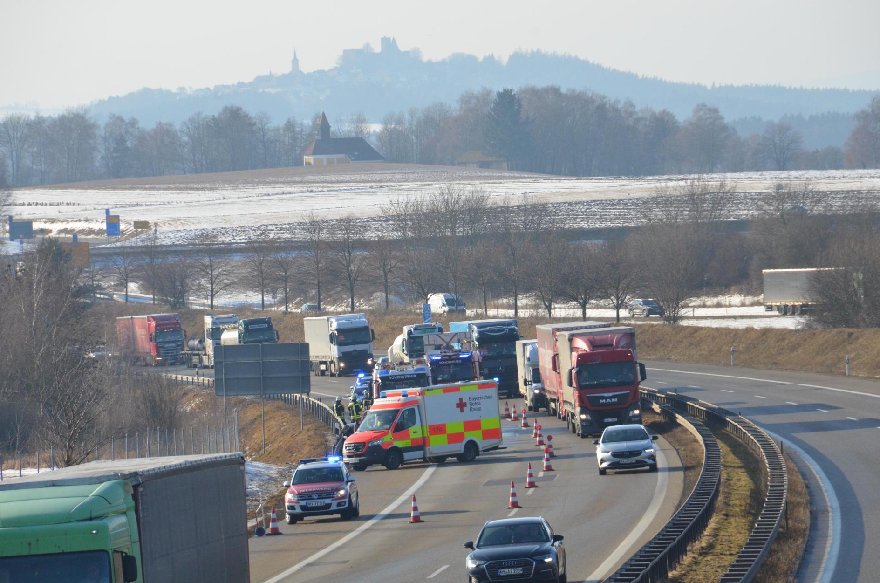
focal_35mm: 305
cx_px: 438
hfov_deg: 6.8
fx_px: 7440
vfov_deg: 4.5
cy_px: 290
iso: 1000
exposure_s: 1/1600
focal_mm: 200
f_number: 10
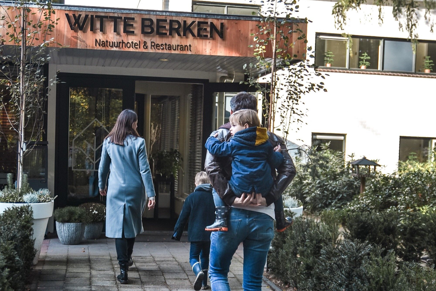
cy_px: 146
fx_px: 472
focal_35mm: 39
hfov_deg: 49.6
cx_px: 218
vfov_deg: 34.2
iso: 100
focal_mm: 26
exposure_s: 1/320
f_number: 2.8
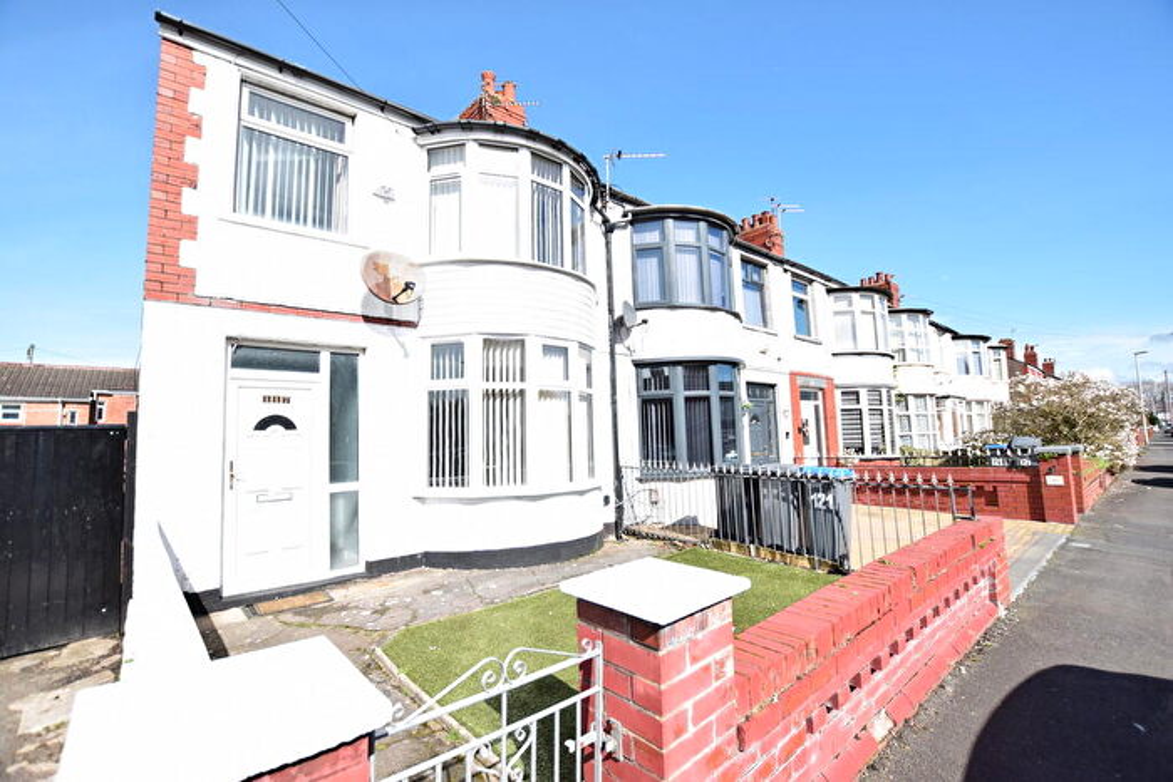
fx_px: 489
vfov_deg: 77.4
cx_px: 586
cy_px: 391
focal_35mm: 15
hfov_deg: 100.4
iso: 400
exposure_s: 1/1600
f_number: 4.5
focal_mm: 10
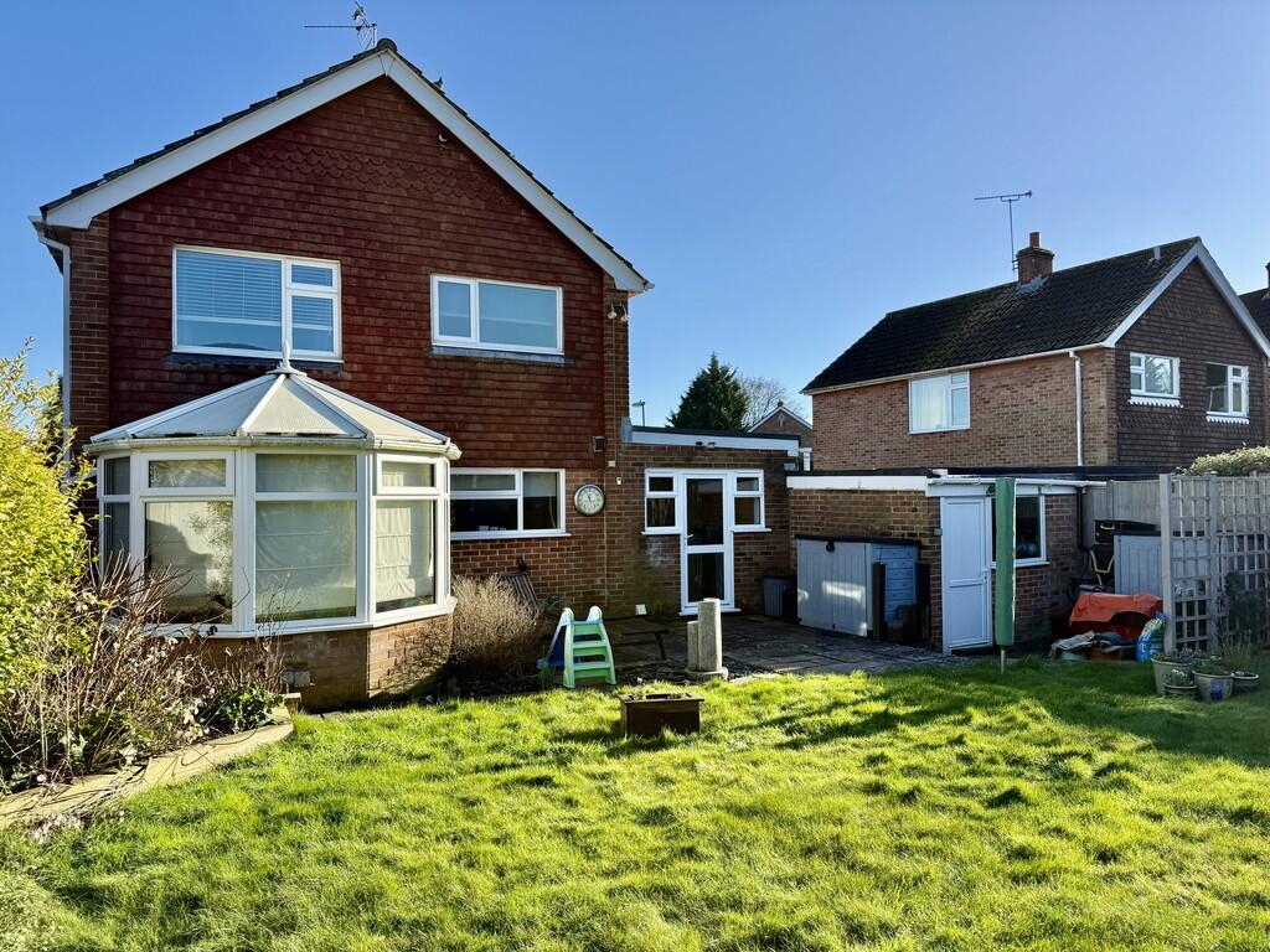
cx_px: 635
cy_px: 476
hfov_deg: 71.6
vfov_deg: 56.8
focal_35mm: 24
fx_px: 881
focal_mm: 6.76
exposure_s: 1/2907
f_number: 1.78
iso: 80
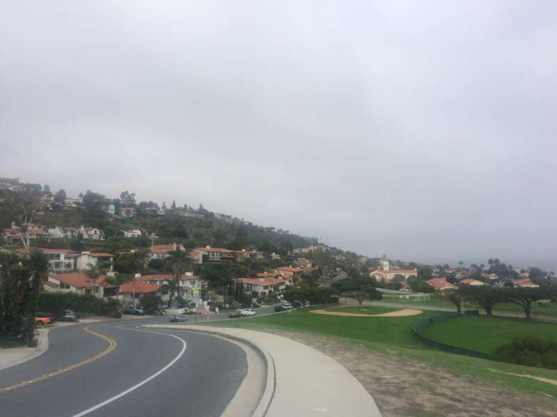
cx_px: 278
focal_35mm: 29
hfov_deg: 61.7
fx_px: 467
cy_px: 208
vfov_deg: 48.2
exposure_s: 1/120
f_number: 2.2
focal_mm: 4.15
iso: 50
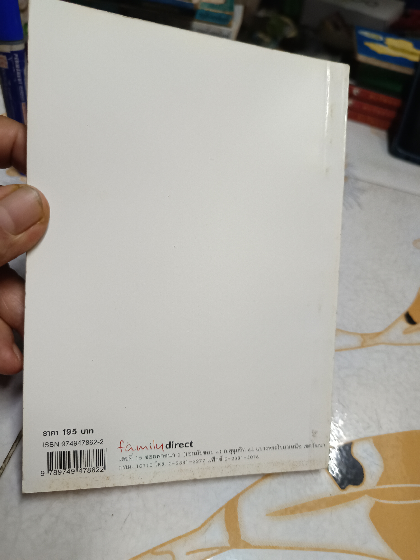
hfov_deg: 56.8
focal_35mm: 24
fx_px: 388
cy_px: 280
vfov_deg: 71.6
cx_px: 210
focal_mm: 5.31
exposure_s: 1/50
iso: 1136
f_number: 1.7
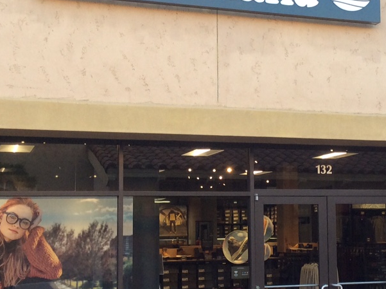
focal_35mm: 69
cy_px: 163
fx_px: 768
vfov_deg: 21.2
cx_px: 240
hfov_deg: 28.1
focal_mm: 3.3
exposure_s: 1/120
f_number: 2.4
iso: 50
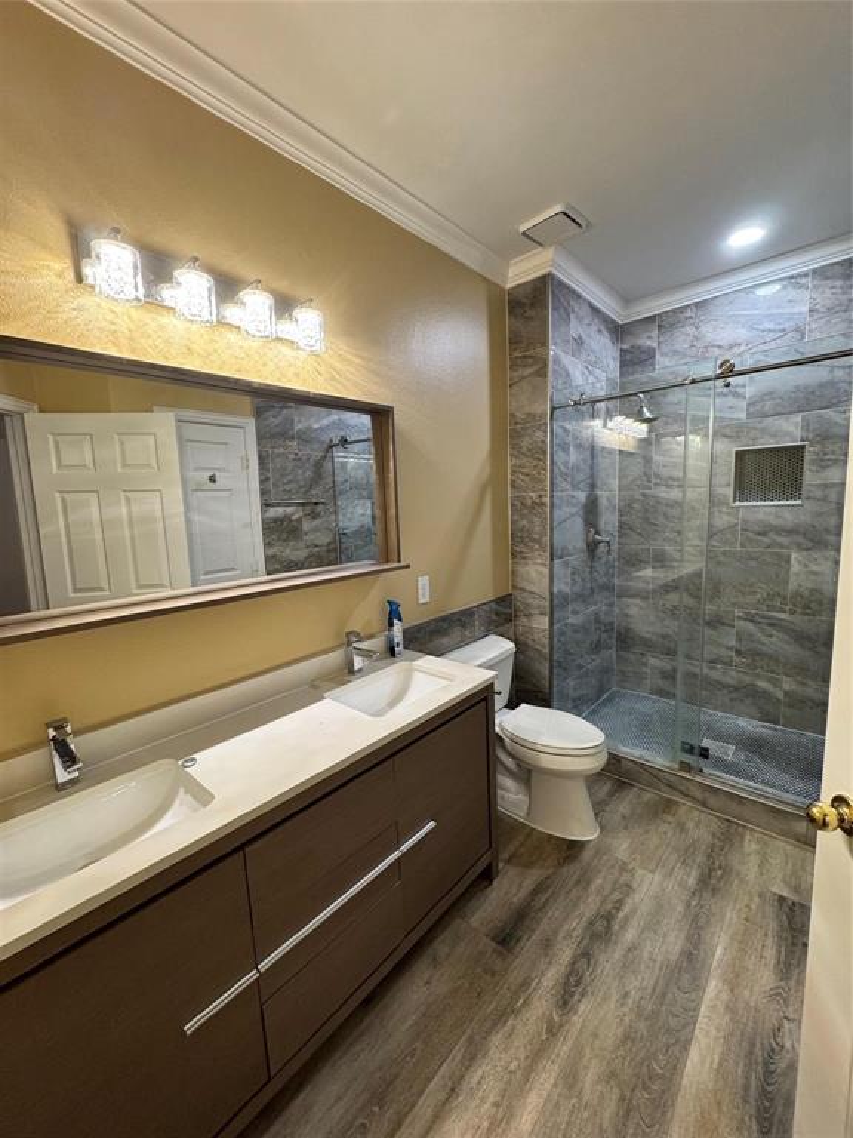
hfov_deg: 85.7
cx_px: 426
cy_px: 569
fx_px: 460
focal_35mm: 14
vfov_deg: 102.1
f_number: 2.2
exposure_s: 1/60
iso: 200
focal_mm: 2.22
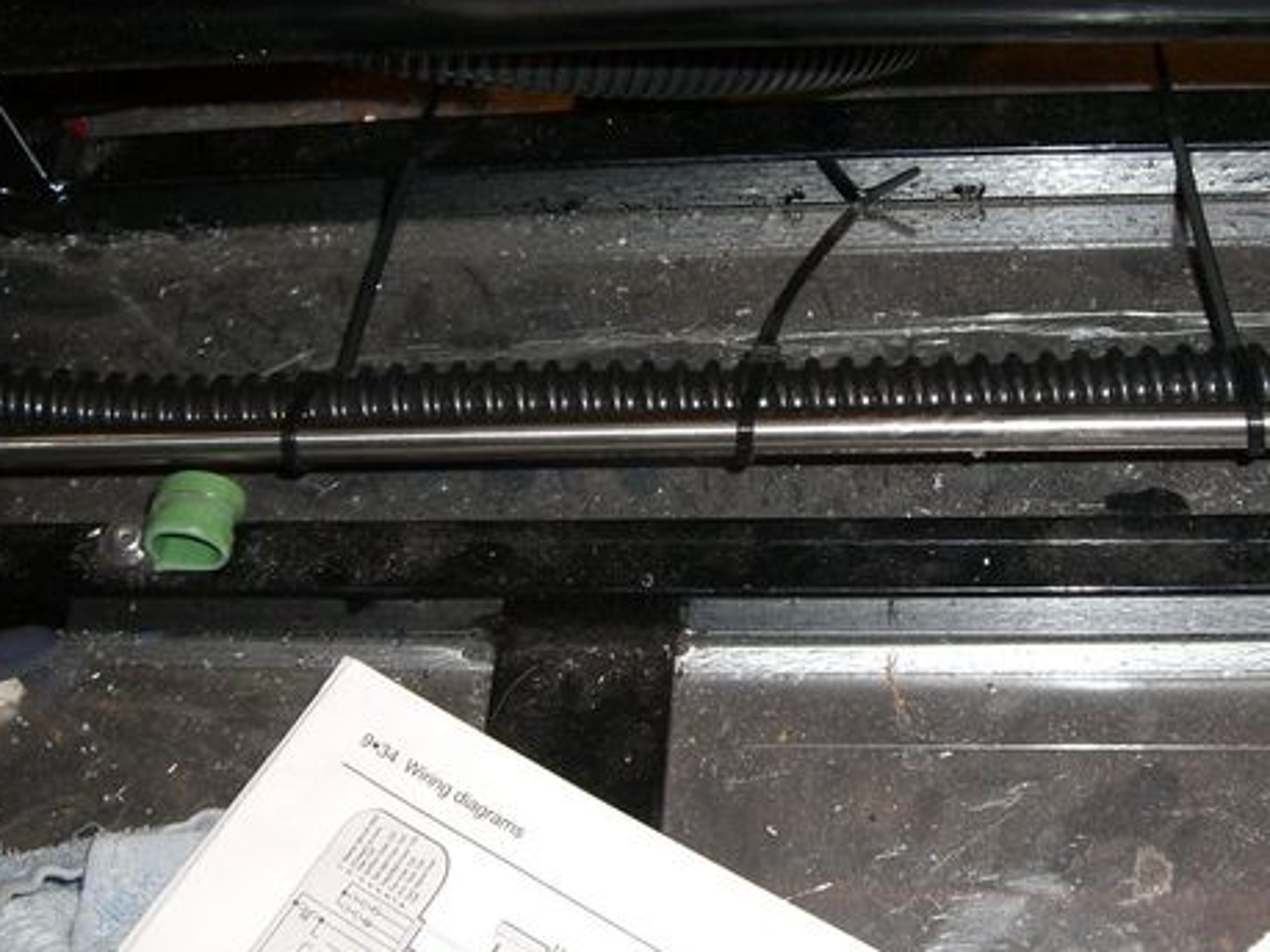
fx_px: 1944
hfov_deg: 35.9
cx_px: 805
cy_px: 448
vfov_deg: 27.5
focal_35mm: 53
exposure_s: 1/60
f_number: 2.7
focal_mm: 6.2
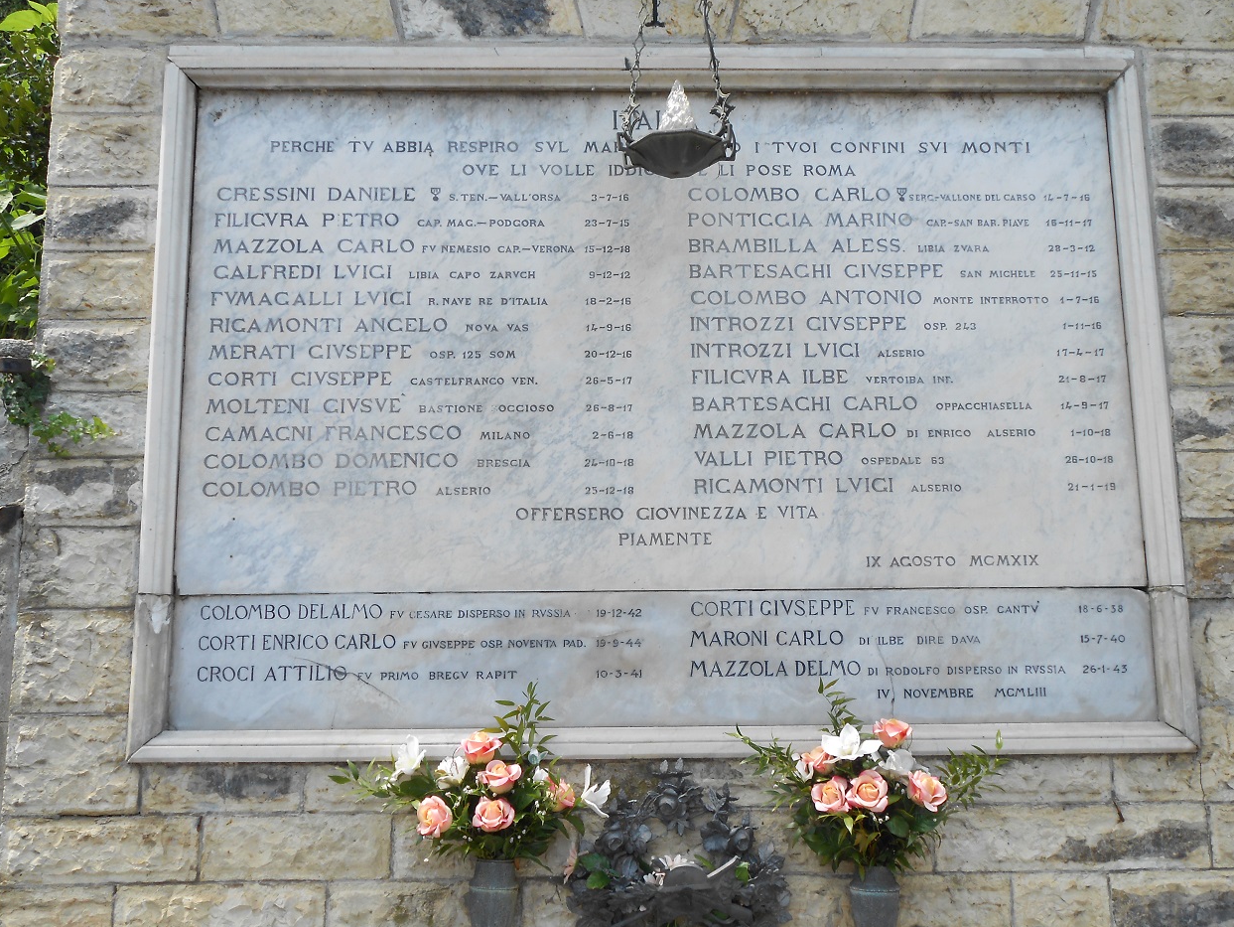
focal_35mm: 35
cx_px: 630
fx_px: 1248
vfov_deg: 40.7
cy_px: 468
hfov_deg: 52.6
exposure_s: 1/320
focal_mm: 6
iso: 80
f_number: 3.9
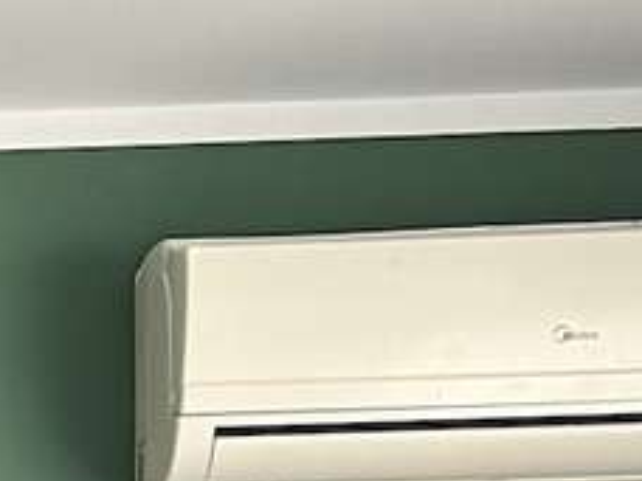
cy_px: 1284
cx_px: -704
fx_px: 3171
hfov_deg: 10.5
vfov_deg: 7.8
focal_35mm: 171
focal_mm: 5.7
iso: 125
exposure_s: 1/79
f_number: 1.5
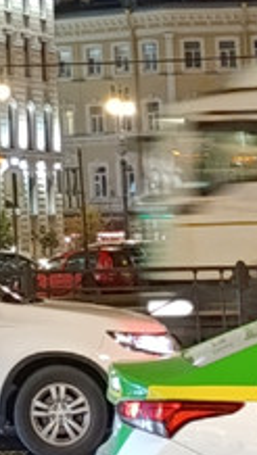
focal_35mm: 92
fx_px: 1112
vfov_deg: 19.6
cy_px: -261
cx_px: -109
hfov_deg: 12.6
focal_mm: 6.14
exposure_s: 1/33.3
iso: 1250
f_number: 1.6
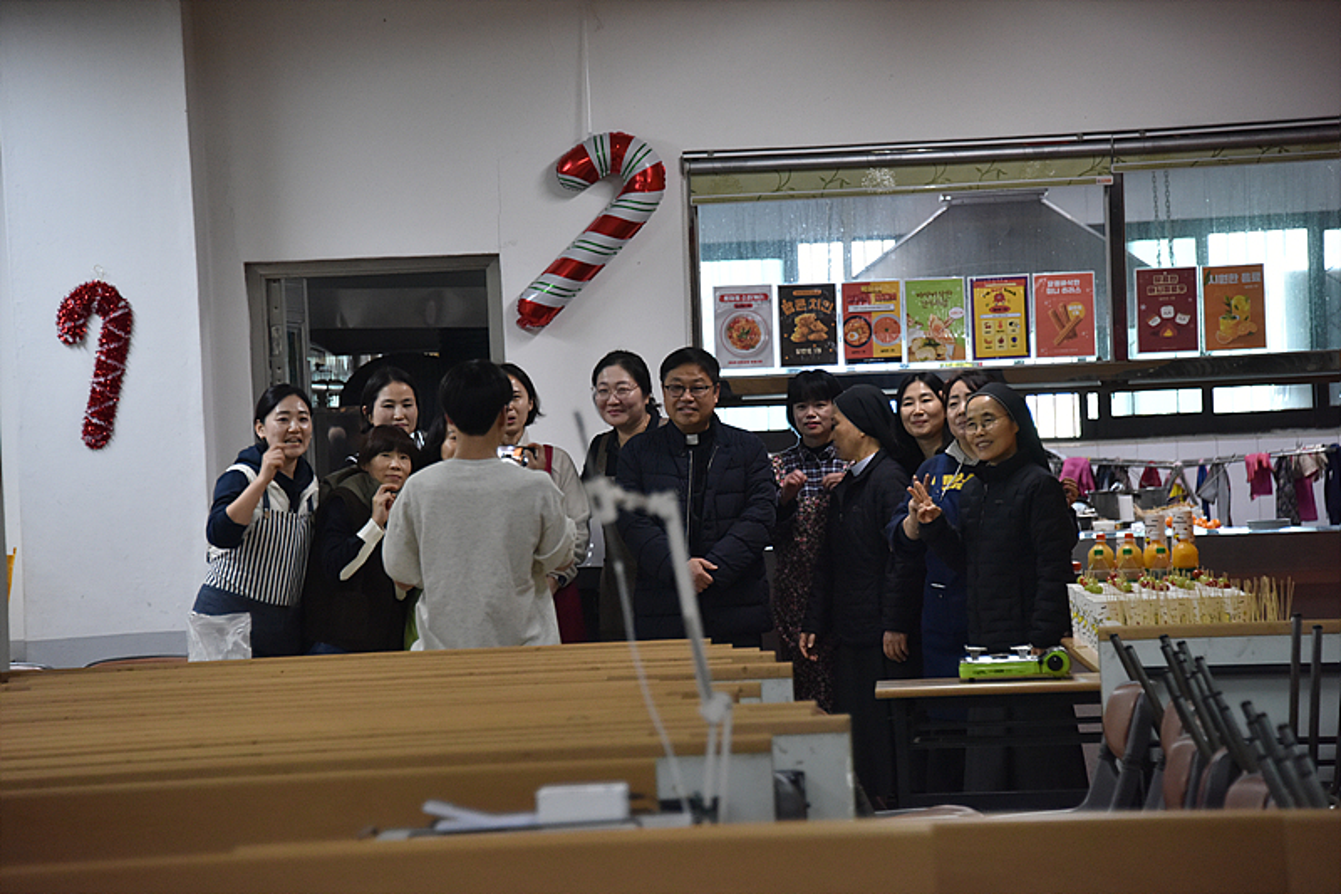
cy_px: 447
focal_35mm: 180
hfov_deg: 11.4
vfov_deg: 7.6
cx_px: 670
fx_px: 6703
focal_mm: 180
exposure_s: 1/125
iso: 2500
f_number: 5.6
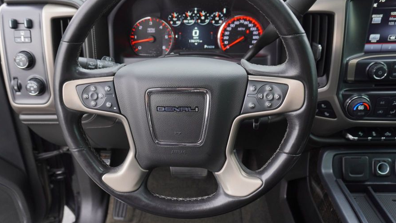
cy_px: 99
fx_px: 305
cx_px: 177
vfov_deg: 40.1
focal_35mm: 29
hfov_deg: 65.9
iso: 200
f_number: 4
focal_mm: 16
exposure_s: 1/60
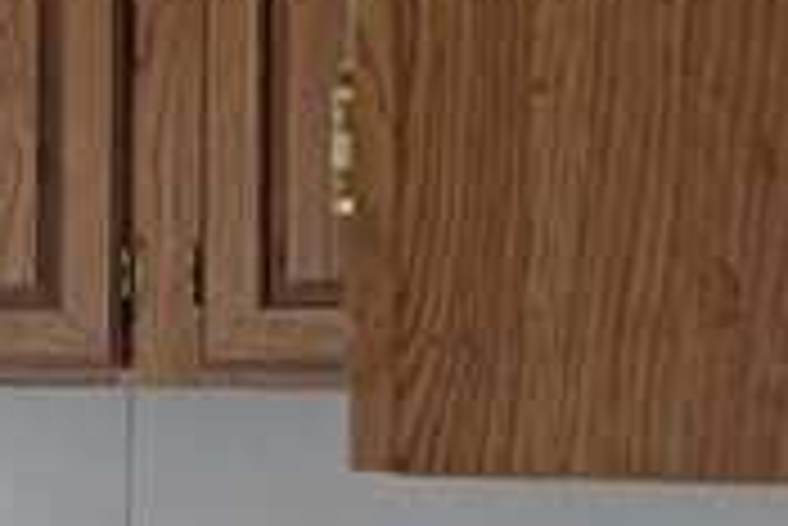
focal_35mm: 124
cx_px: -1072
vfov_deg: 11.0
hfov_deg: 12.9
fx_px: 2716
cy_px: 445
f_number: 5
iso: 640
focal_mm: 20
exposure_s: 1/125
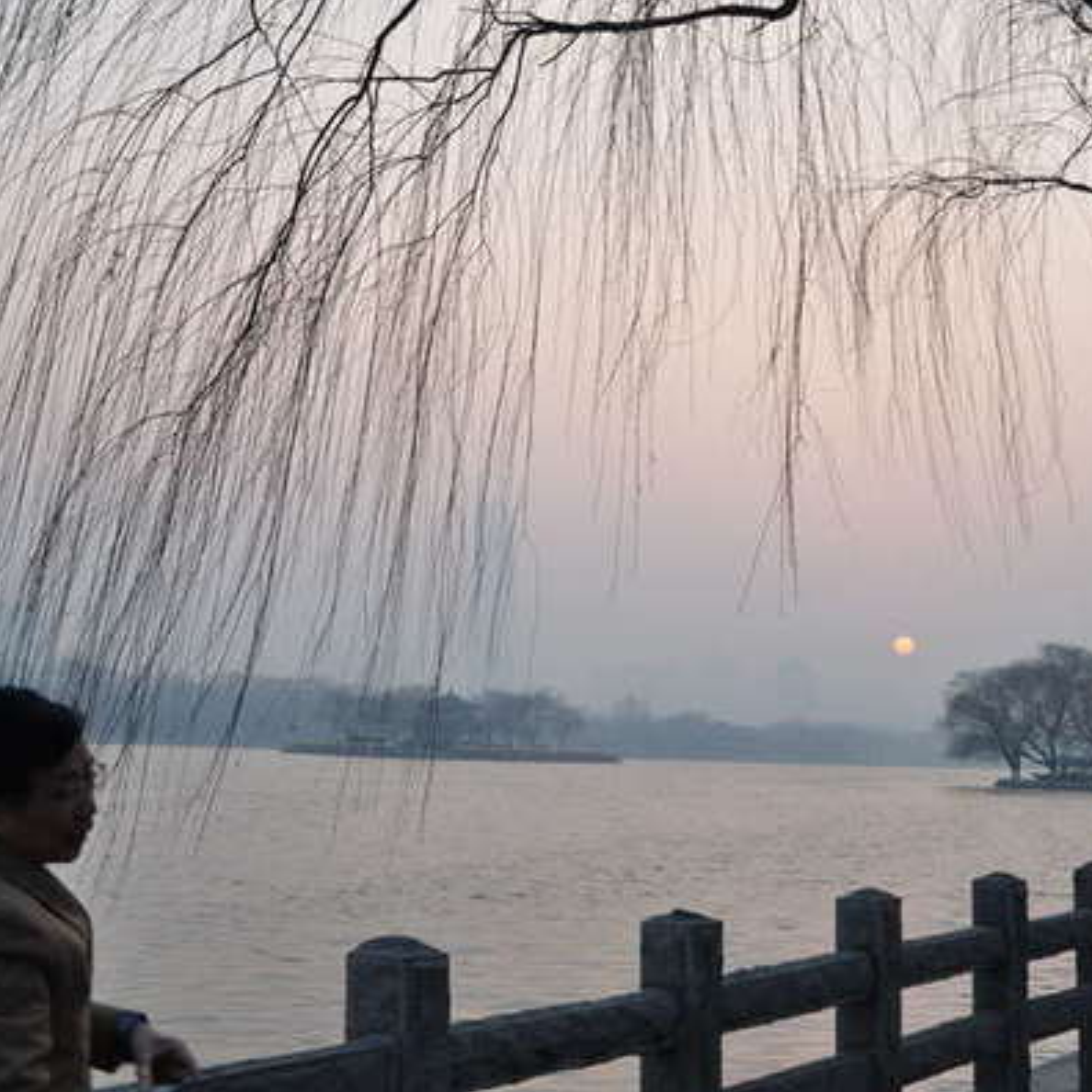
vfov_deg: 31.6
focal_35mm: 54
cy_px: 545
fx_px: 1927
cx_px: 634
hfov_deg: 31.6
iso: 400
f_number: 9
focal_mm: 28
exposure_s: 1/125
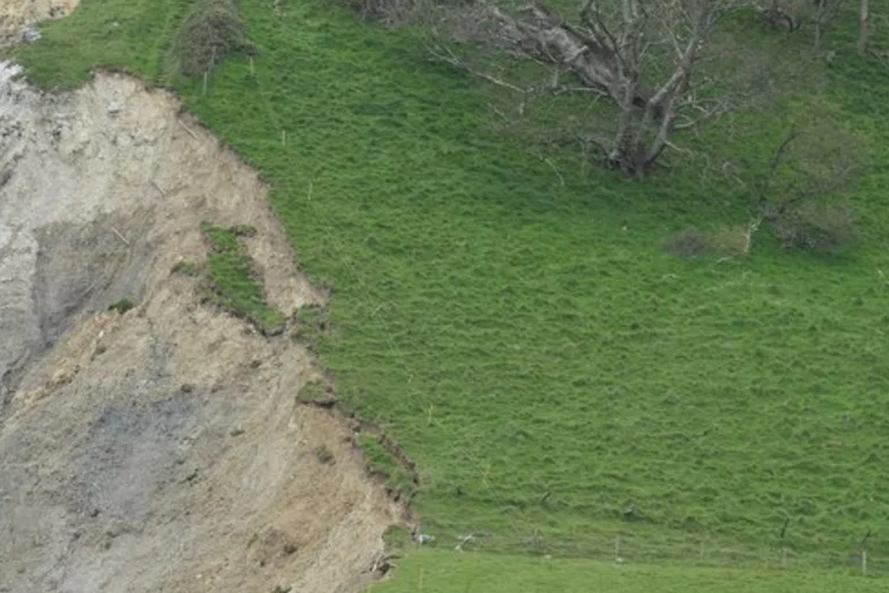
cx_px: 55
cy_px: 381
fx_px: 7633
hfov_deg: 6.6
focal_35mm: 309
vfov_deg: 4.5
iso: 140
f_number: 8
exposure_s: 1/250
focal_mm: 98
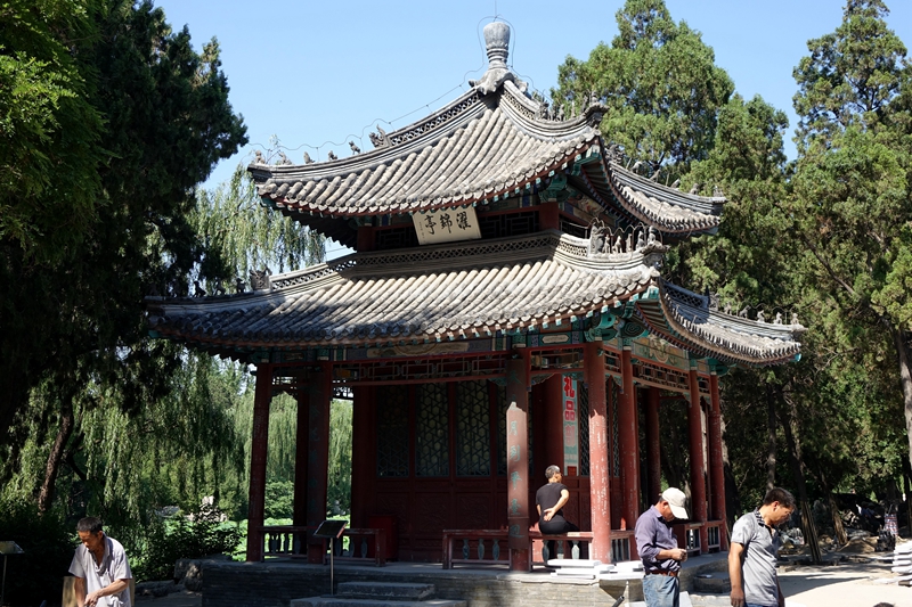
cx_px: 456
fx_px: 1140
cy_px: 304
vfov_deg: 29.9
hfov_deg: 43.6
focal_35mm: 45
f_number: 4
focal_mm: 16.43
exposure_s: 1/400
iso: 125
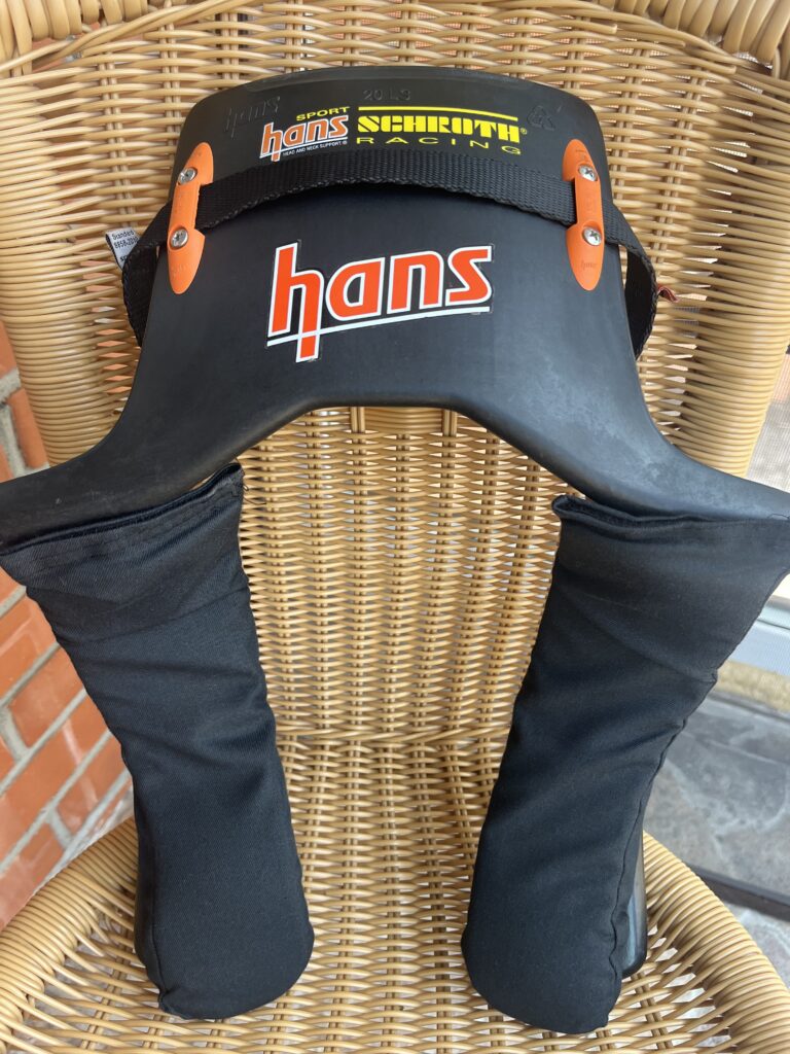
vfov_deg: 67.3
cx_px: 395
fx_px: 791
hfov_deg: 53.1
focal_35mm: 26
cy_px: 527
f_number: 1.6
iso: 100
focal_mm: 5.1
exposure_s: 1/121
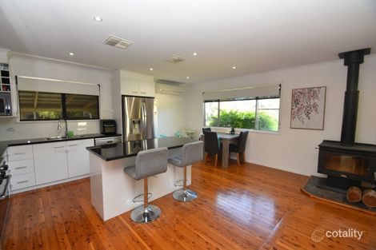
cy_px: 125
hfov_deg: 100.4
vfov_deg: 77.3
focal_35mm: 15
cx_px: 188
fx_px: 157
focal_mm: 10
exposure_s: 1/100
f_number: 5
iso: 800
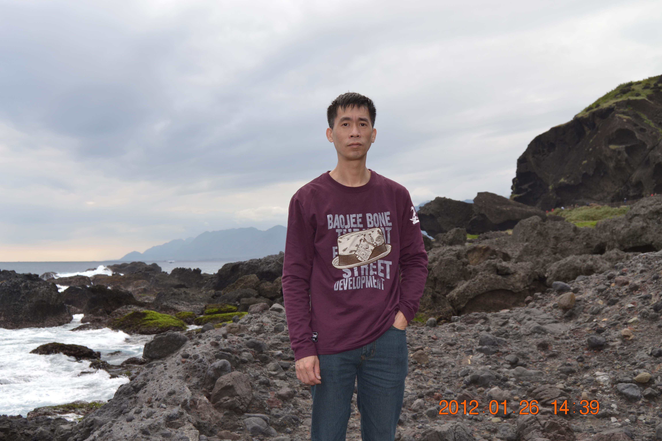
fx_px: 662
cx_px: 331
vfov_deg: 36.9
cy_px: 220
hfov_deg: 53.1
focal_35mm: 36
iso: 100
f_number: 7.1
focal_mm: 24
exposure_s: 1/200
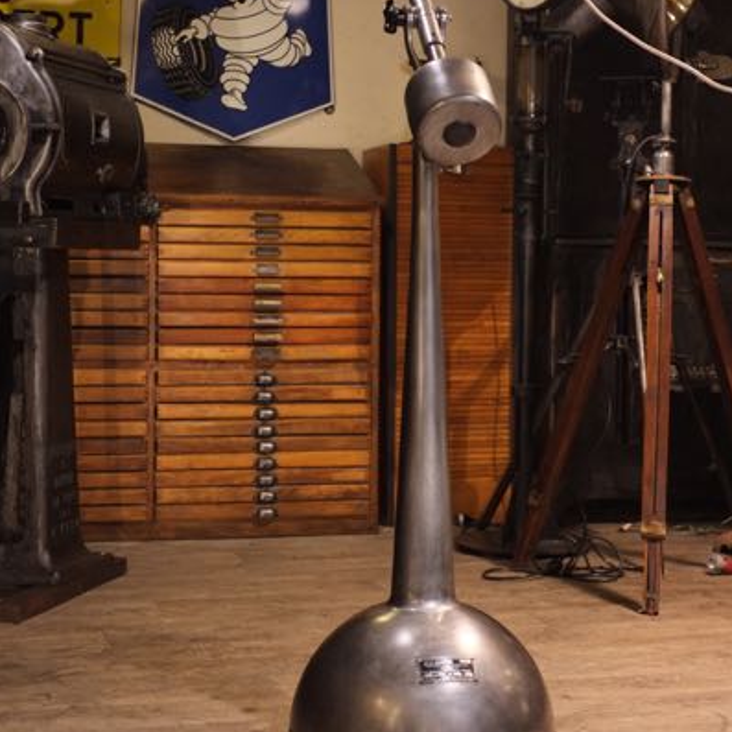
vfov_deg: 25.3
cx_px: 367
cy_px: 282
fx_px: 1627
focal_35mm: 68
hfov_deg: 25.4
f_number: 4.5
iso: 2500
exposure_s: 1/125
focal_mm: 35
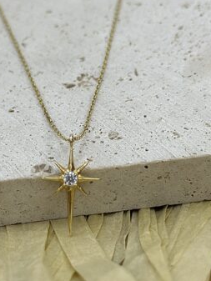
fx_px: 617
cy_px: 153
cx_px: 78
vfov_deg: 25.6
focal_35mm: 76
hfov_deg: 19.4
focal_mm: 6.86
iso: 80
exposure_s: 1/422
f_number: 1.78
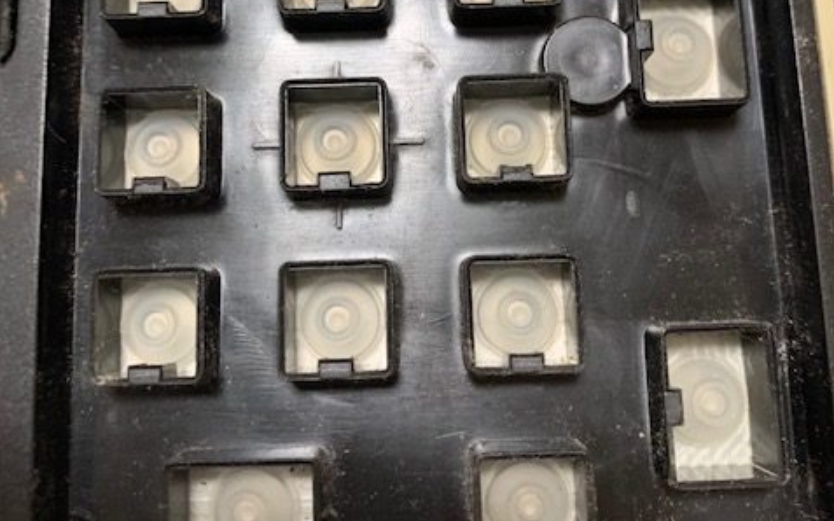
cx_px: 416
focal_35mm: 37
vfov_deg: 33.9
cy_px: 145
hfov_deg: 52.8
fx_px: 841
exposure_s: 1/30
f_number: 1.8
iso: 400
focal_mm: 4.25
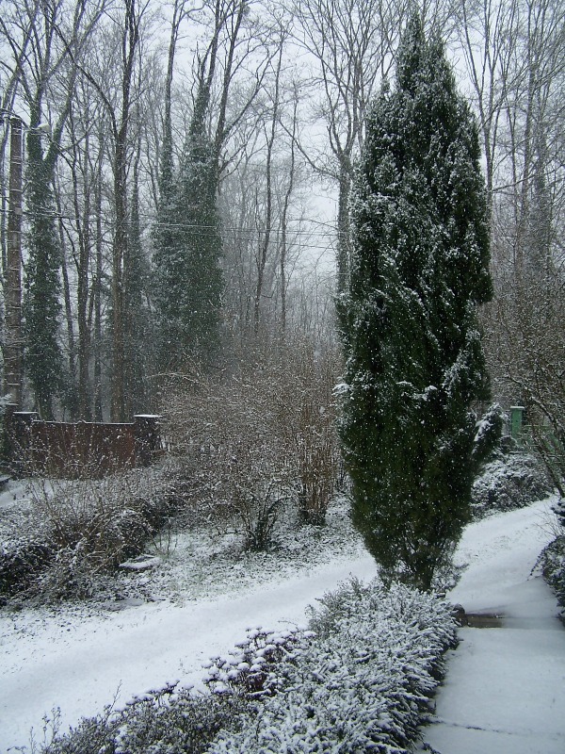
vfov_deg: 49.0
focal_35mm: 38
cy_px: 377
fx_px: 827
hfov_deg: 37.7
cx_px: 282
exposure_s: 1/500
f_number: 2.8
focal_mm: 6.3
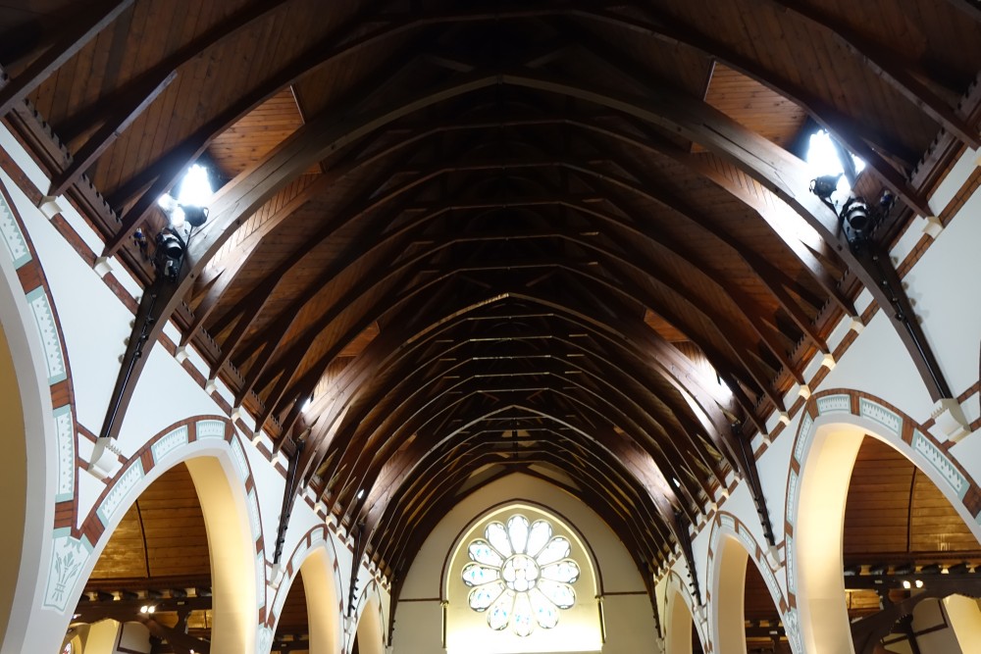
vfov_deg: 53.1
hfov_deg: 73.7
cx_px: 490
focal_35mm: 24
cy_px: 327
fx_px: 654
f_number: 2.8
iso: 800
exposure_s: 1/13
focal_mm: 8.8
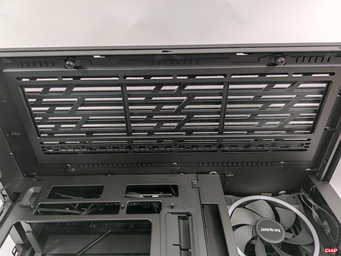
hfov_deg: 71.6
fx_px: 236
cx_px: 170
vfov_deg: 56.8
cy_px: 128
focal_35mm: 24
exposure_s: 1/17
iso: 347
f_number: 1.85
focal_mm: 6.78
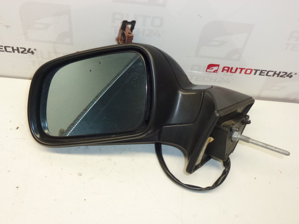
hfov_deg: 49.0
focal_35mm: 38
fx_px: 328
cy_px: 112
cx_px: 150
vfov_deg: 37.7
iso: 400
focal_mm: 6.8
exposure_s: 1/160
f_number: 3.8
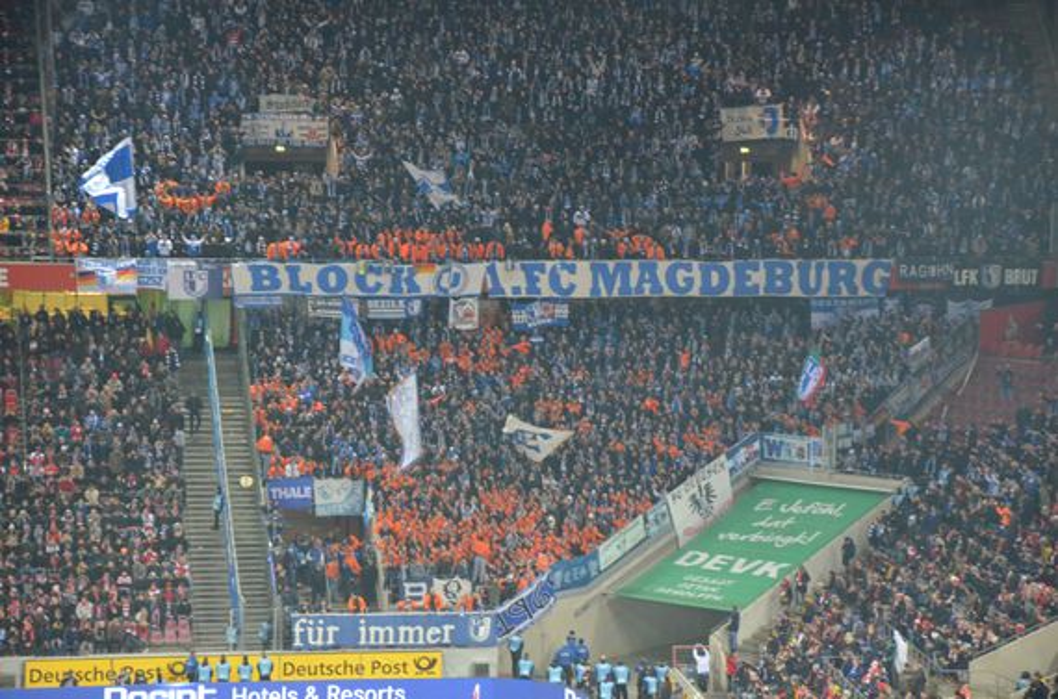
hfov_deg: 13.1
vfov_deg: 8.7
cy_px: 350
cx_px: 529
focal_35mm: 158
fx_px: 4617
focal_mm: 105
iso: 3200
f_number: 5.6
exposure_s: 1/125
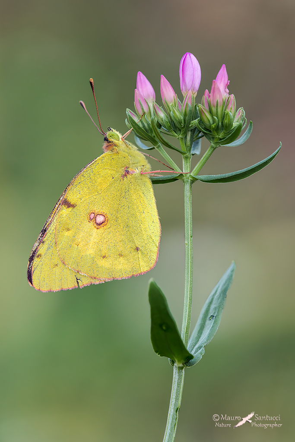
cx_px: 148
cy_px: 221
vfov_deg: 11.4
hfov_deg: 7.6
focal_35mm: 180
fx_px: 2212
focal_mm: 180
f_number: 14
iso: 400
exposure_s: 1/8
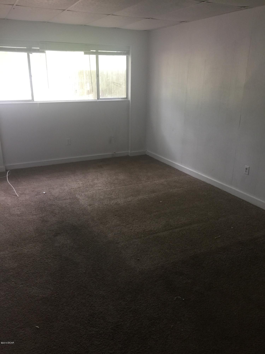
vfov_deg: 61.7
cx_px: 132
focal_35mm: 29
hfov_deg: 48.2
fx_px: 296
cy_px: 177
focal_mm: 4.15
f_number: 2.2
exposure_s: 1/30
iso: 40
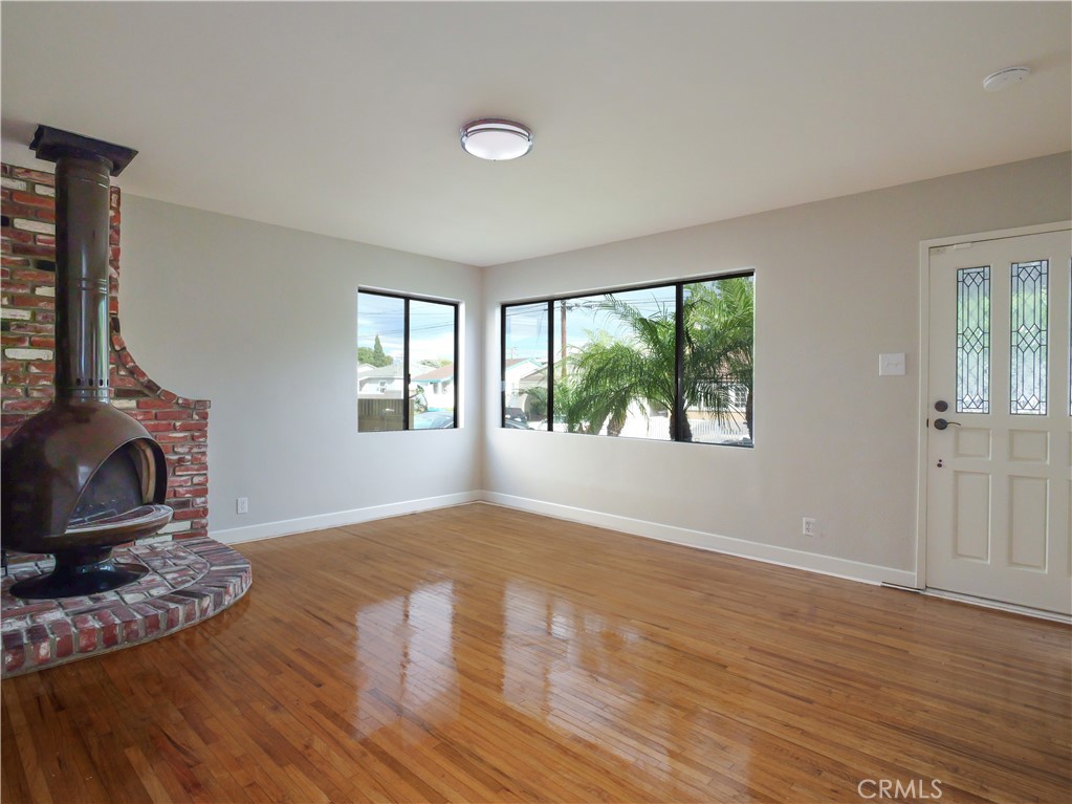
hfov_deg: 87.8
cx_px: 536
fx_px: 557
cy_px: 402
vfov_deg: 71.6
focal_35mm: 18
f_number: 8
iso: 2000
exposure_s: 1/125
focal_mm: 9
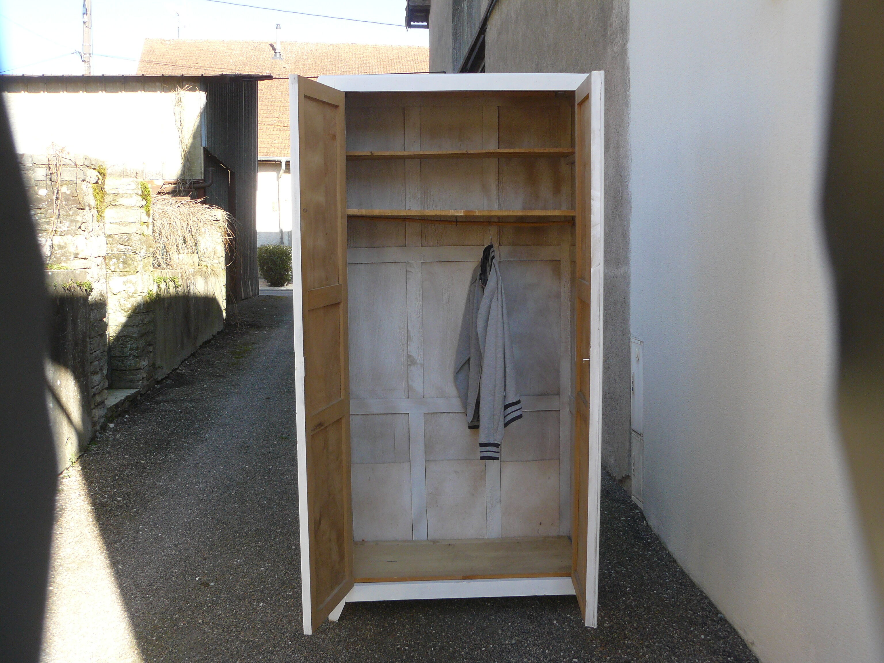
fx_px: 919
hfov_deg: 51.4
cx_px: 442
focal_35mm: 36
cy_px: 332
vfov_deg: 39.7
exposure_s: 1/125
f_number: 4
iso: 100
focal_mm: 6
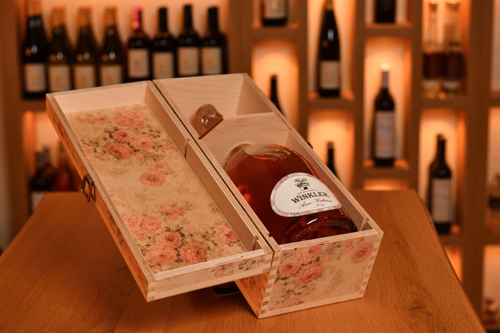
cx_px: 250
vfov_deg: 19.5
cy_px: 166
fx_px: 972
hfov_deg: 28.8
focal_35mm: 70
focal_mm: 70
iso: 200
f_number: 5.6
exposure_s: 1/80
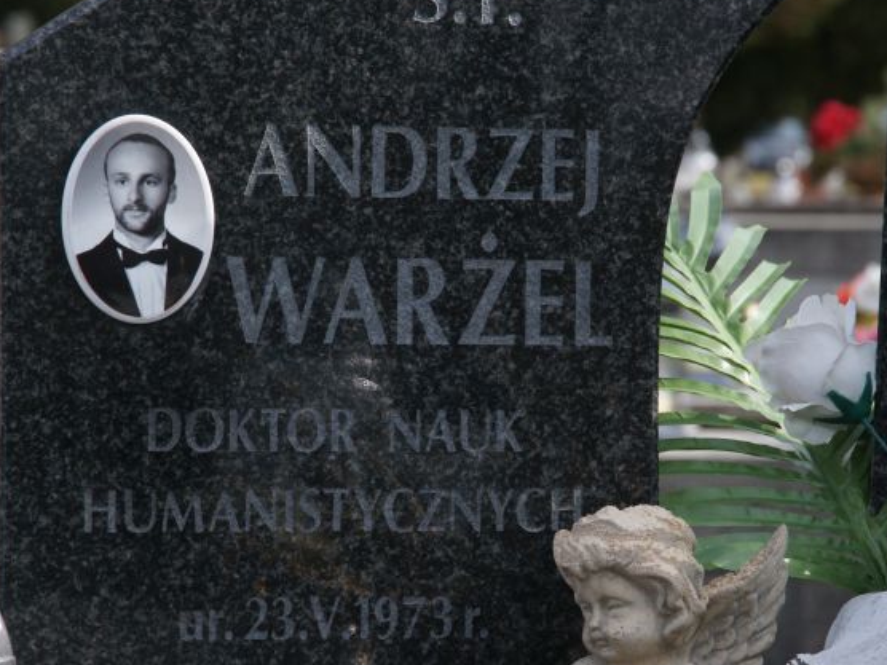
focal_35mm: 186
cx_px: 504
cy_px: 393
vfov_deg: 8.0
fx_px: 4766
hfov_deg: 10.6
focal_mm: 105
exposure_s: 1/320
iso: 400
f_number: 9
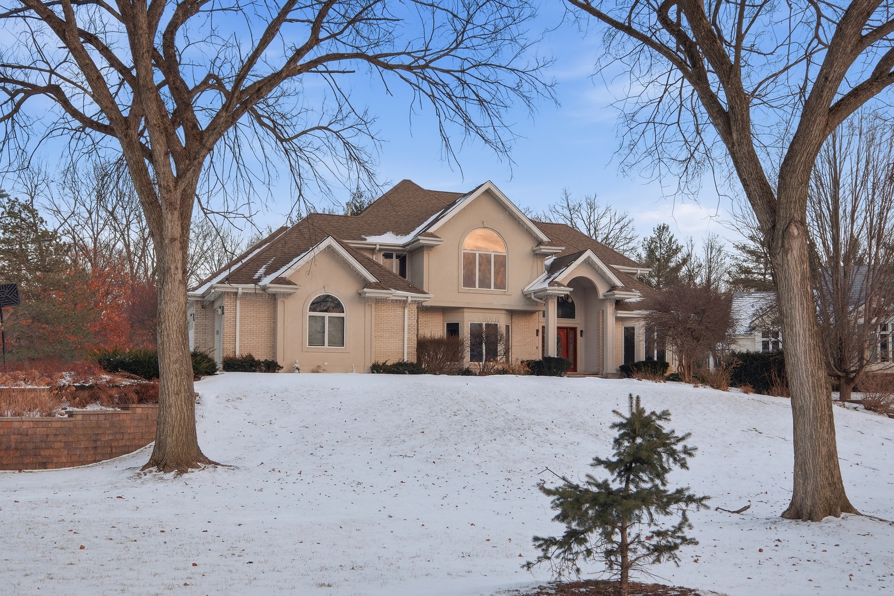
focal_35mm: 36
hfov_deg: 53.1
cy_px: 298
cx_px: 447
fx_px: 894
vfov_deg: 36.9
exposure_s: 1/3500
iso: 800
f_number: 6.4
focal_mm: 24
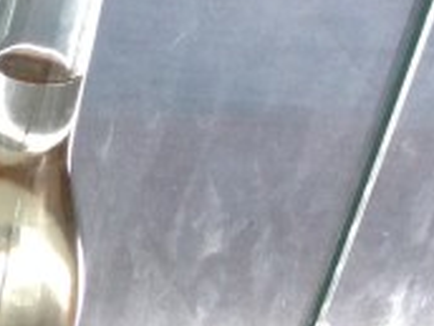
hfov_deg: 9.0
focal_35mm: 197
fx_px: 2470
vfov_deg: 7.3
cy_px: 617
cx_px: -631
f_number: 2.4
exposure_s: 1/20
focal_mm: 4.12
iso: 100
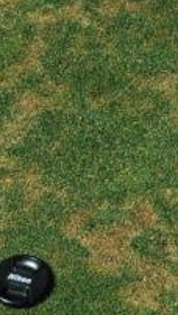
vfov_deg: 11.6
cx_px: 20
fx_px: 1548
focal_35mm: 185
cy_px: 277
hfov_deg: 6.6
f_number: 14
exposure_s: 1/800
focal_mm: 31
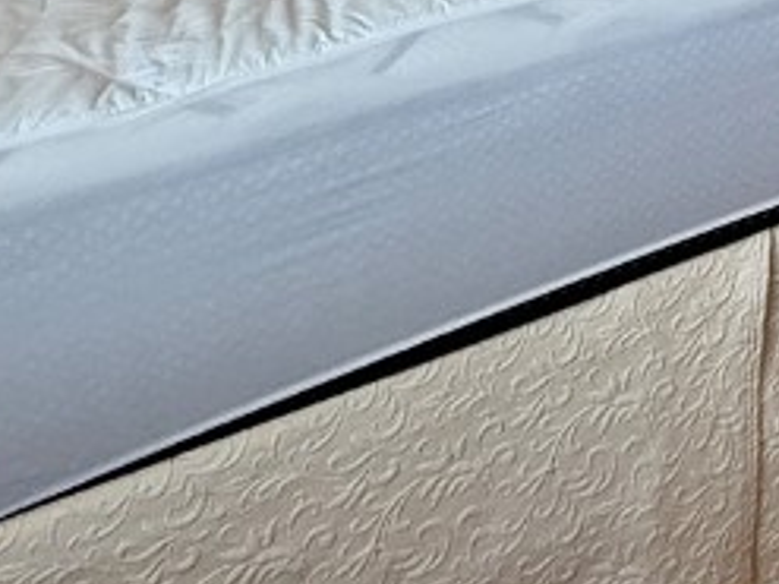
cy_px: -505
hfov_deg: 27.6
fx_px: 1305
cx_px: 1019
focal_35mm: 58
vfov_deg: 18.7
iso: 160
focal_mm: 2.22
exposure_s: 1/120
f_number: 2.2
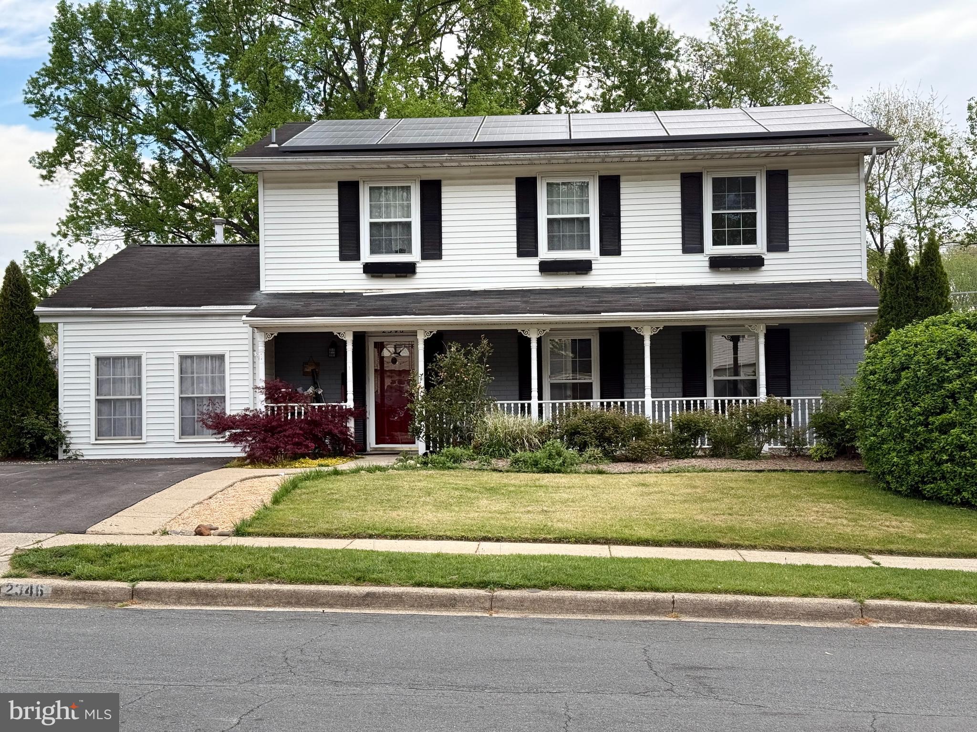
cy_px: 366
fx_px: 1355
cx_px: 488
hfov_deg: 39.7
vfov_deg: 30.3
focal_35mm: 48
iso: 80
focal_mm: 6.76
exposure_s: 1/837
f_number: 1.78
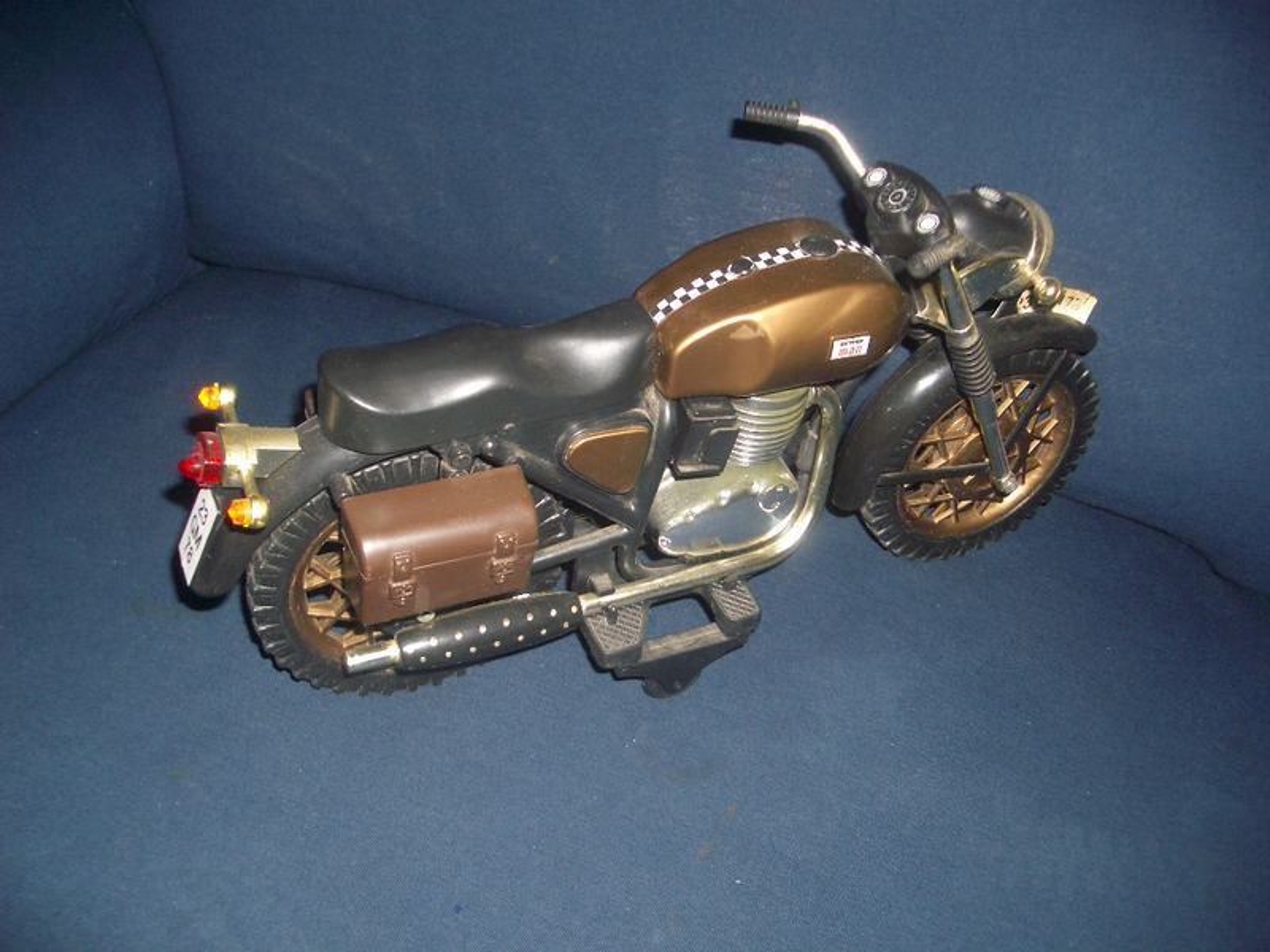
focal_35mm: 35
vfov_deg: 40.7
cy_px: 476
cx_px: 635
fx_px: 1284
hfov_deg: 52.6
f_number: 2.6
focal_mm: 5.8
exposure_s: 1/60
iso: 100
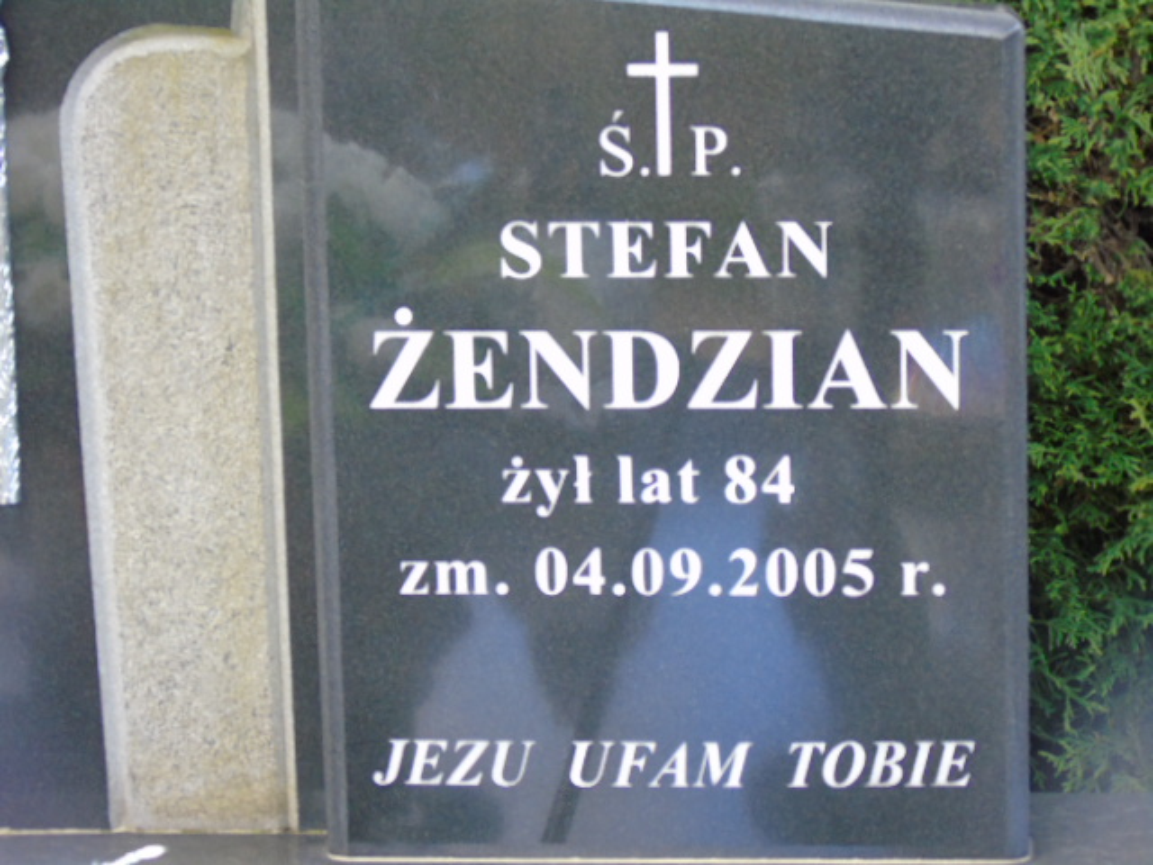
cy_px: 432
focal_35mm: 142
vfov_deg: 10.4
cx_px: 576
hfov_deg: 13.9
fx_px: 4730
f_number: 4.7
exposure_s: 1/60
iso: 400
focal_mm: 25
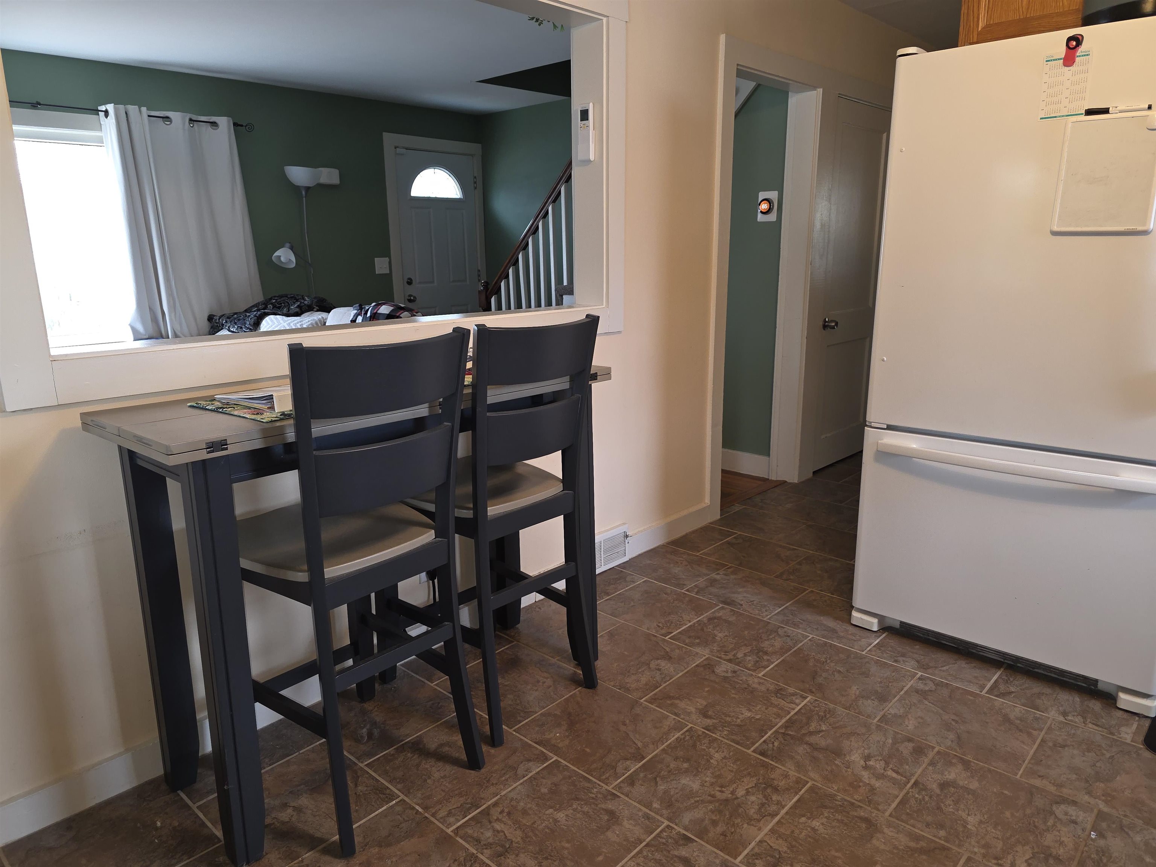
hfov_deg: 73.9
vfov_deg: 58.9
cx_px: 578
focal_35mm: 23
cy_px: 434
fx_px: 768
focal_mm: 6.3
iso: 100
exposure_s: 1/60
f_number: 1.7
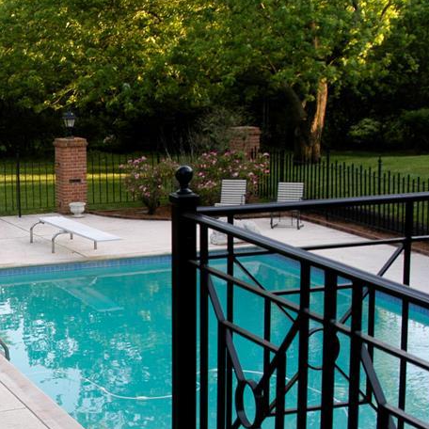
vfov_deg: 20.3
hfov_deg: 19.9
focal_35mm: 85
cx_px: 14
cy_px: 291
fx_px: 1192
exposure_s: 1/80
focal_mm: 28
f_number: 4.5
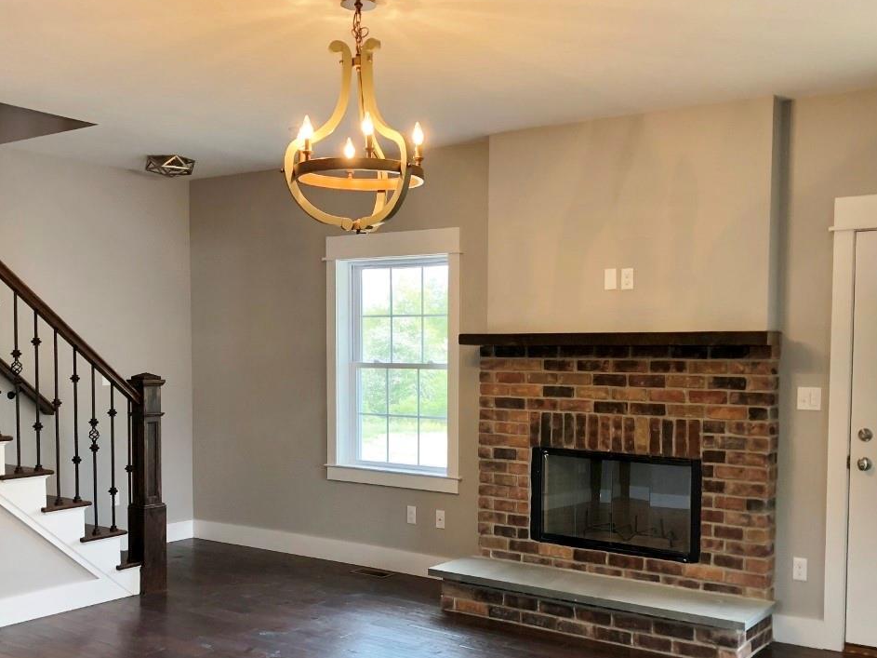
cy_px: 419
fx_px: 963
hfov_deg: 48.9
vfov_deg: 37.4
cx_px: 474
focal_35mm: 38
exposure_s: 1/120
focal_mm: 3.99
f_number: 1.8
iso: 160
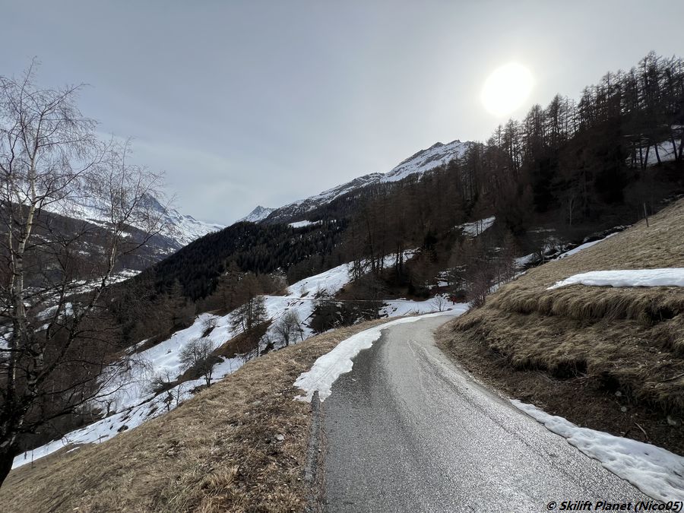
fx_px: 257
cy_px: 256
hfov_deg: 106.2
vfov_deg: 89.9
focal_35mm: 13
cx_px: 342
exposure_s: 1/2538
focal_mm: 1.57
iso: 32
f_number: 1.8
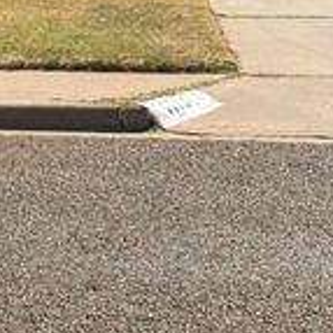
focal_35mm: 148
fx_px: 1611
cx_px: -16
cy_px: -73
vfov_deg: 11.6
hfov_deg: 11.7
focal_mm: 6.76
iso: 64
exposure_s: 1/5587
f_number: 1.78
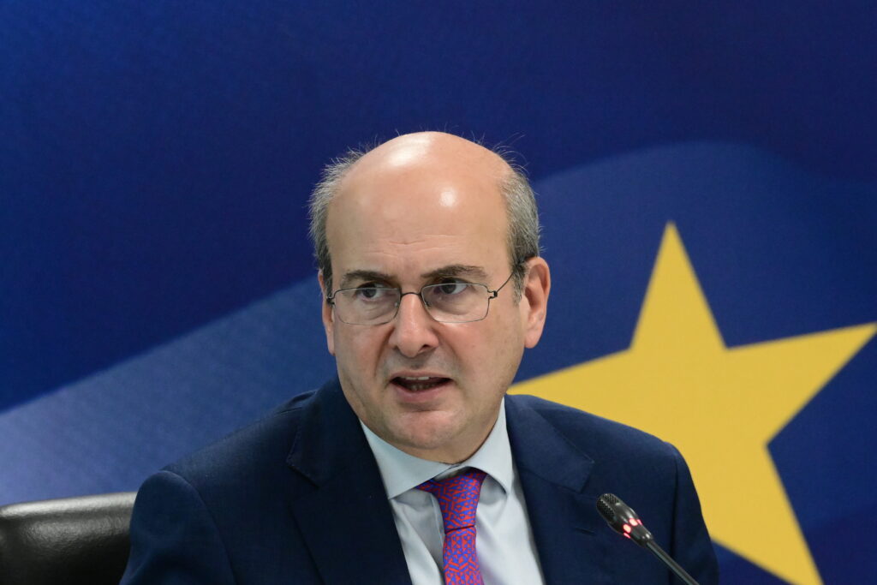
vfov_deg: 4.6
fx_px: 7309
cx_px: 438
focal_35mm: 300
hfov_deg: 6.9
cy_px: 292
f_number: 6.3
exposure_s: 1/250
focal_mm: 200
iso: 8000
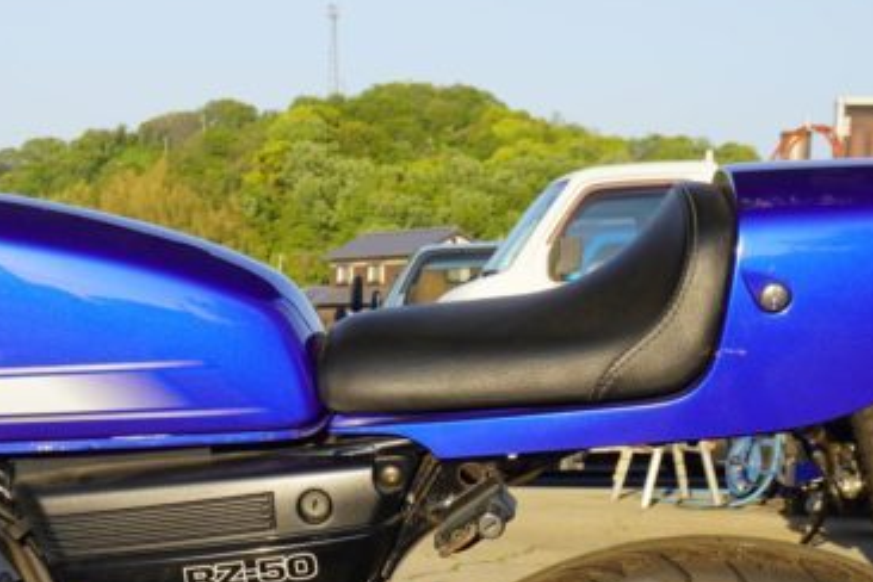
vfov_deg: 16.5
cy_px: 497
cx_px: 98
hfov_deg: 24.1
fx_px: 1988
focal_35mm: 82
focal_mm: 20
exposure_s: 1/125
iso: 100
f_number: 8
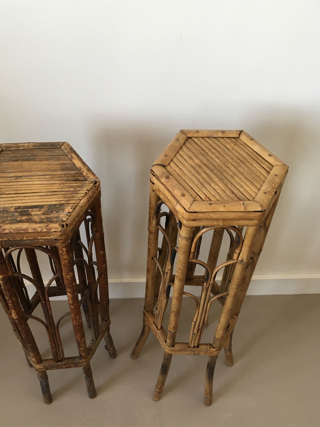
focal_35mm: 36
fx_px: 444
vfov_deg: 51.2
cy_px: 241
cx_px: 127
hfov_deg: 39.5
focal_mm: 4.15
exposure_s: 1/33
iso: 32
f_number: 2.2
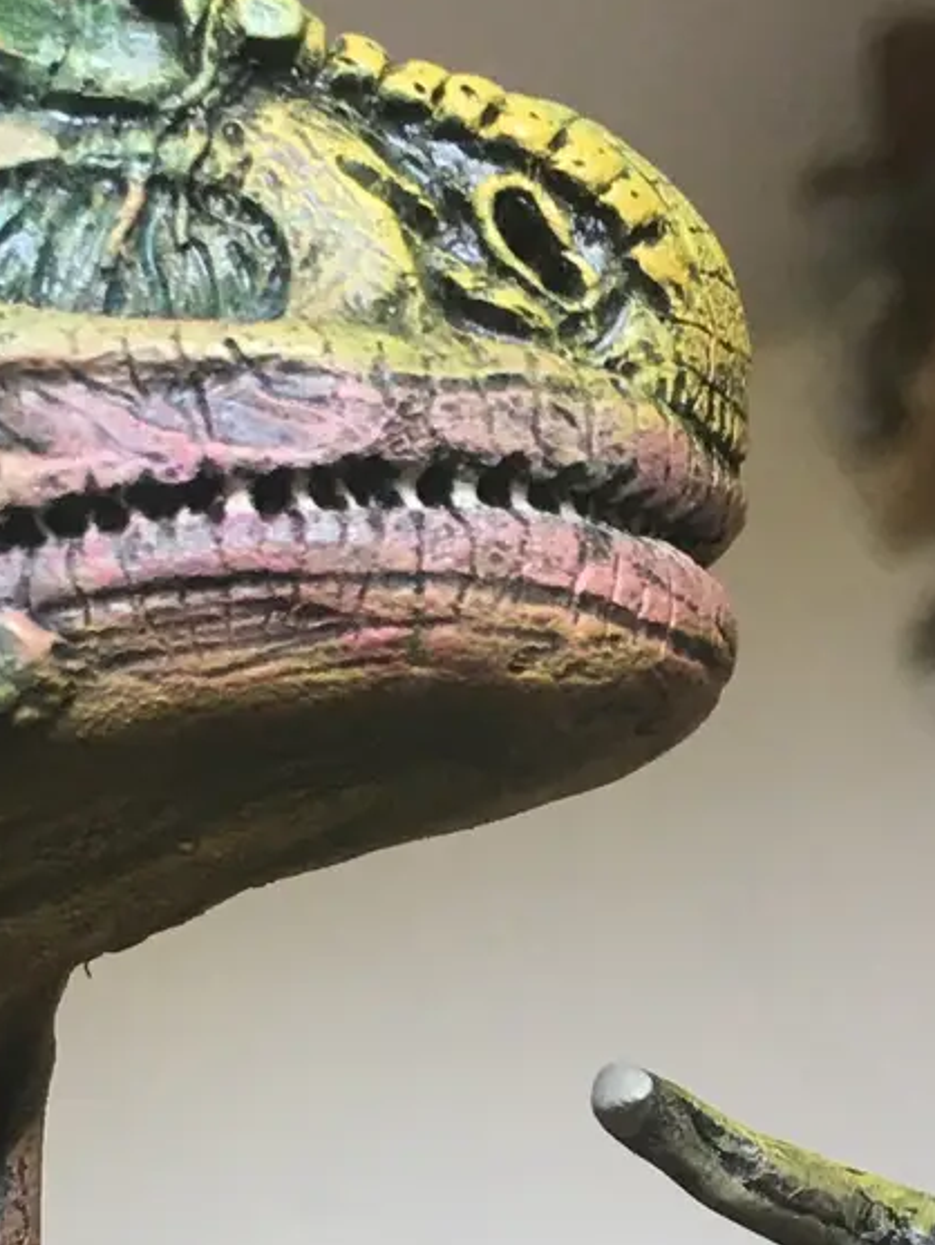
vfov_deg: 17.3
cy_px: 1262
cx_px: 631
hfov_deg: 13.3
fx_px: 3996
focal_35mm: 111
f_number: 2.2
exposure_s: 1/33
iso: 50
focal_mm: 4.15
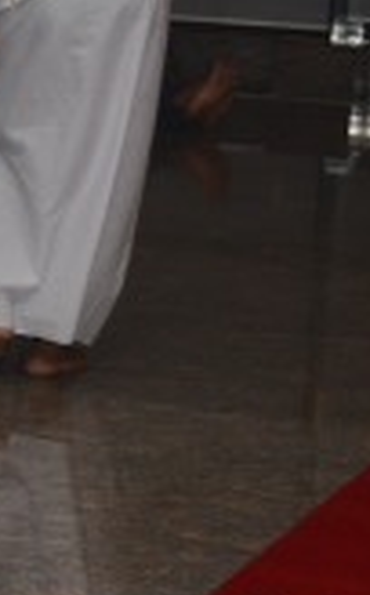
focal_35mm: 201
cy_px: 180
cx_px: -566
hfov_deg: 6.2
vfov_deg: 10.4
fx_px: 3254
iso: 500
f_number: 4.5
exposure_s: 1/125
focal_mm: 36
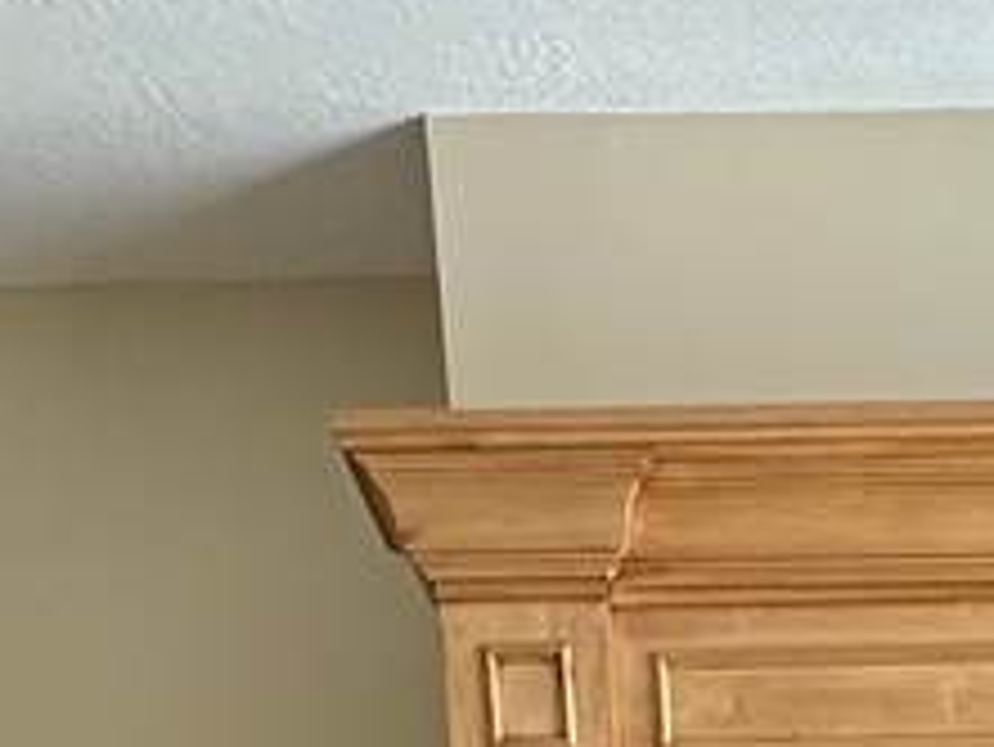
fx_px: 2327
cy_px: 2128
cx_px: 972
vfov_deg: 11.8
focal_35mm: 81
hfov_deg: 23.2
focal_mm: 2.22
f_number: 2.2
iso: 200
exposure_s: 1/60
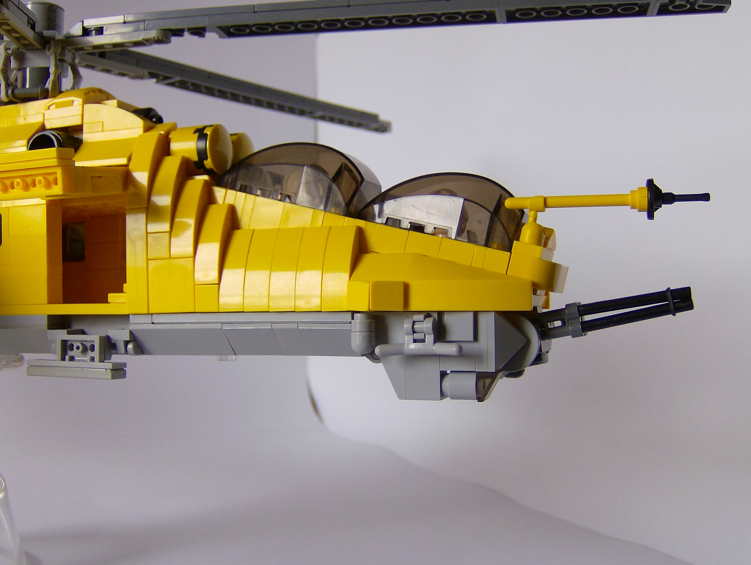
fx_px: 825
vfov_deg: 37.8
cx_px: 376
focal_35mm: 38
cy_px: 282
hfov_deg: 48.9
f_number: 2.9
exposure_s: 1/58
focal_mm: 6.4
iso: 100
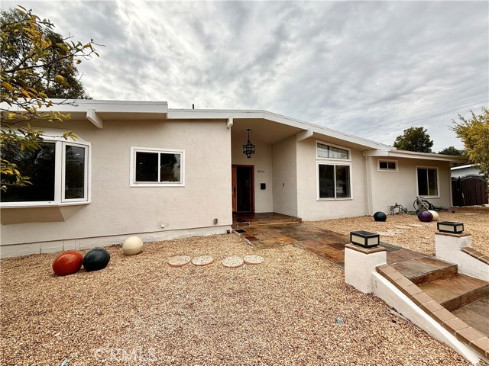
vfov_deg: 85.7
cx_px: 244
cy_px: 183
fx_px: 198
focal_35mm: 14
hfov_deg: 102.1
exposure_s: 1/1572
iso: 64
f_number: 2.2
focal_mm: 2.22
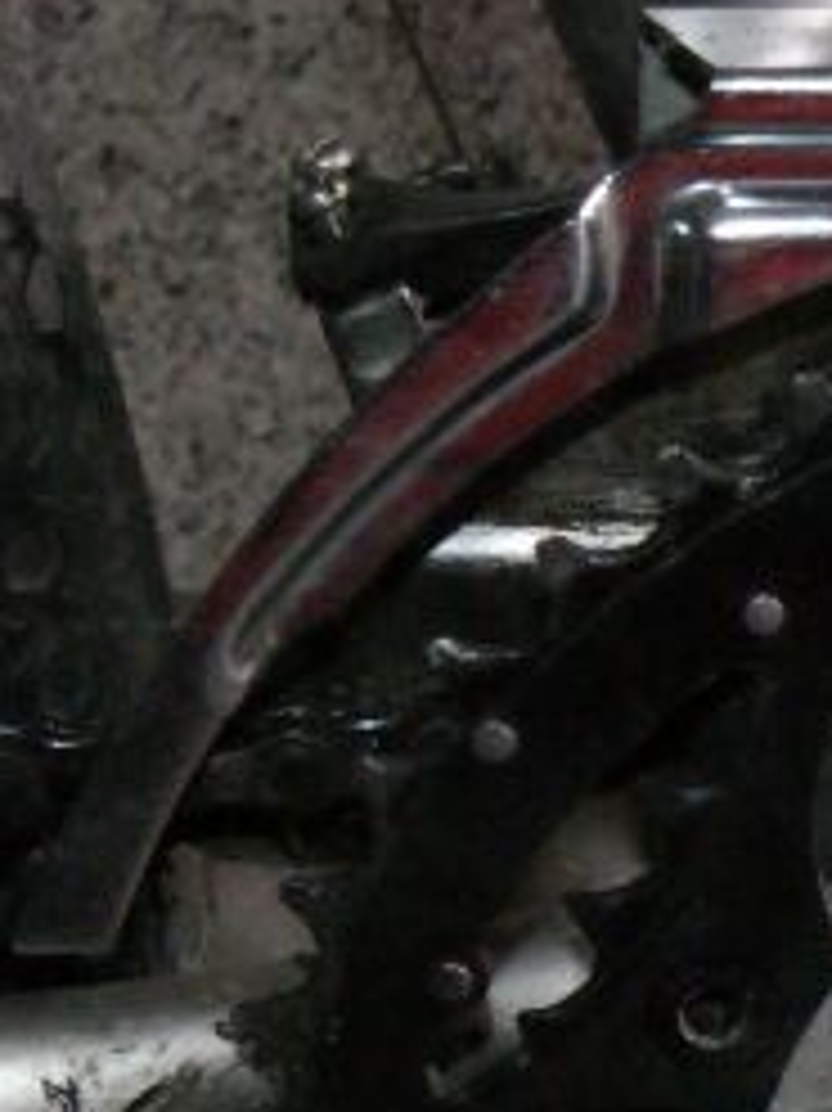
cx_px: 1214
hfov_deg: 9.2
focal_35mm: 158
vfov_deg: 12.4
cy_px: 1078
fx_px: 5052
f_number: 13
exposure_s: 1/60
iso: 3200
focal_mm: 35
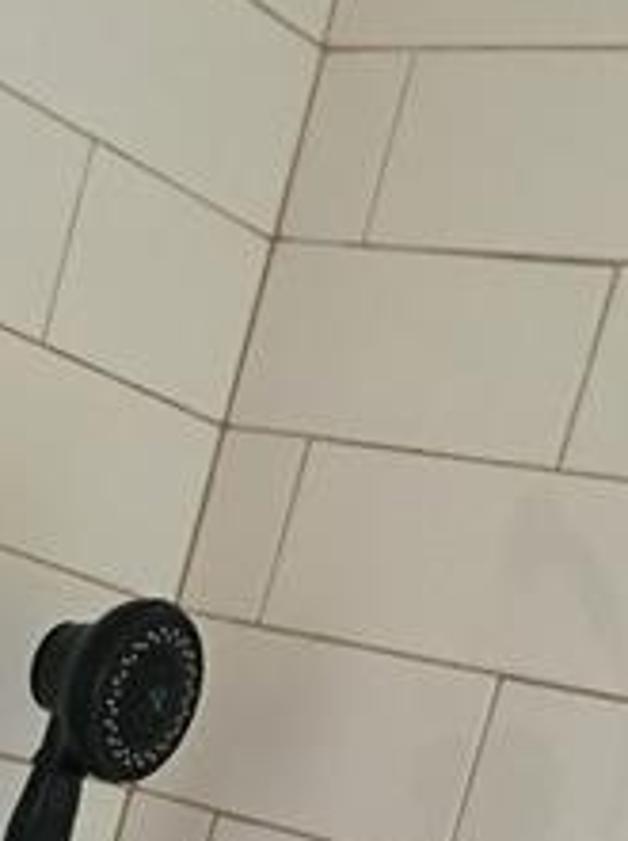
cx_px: -34
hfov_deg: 14.3
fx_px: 2450
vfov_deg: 18.5
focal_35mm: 101
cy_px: 989
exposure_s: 1/8
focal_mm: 4.15
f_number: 2.2
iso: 100
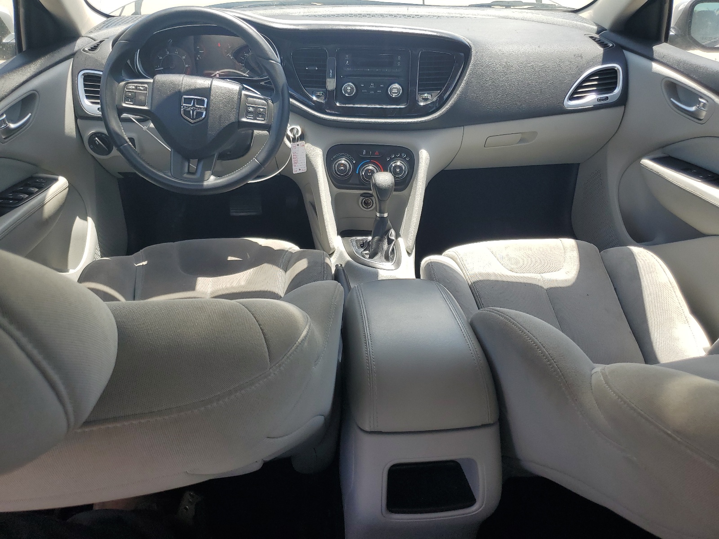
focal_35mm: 26
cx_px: 360
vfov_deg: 53.1
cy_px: 270
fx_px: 540
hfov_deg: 67.3
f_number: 1.5
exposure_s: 1/714
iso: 50
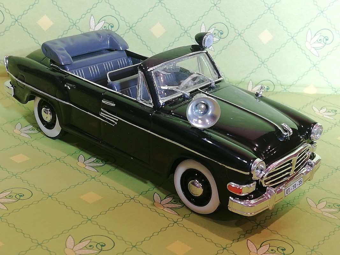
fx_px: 589
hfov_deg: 32.2
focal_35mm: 60
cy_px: 128
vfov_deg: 24.4
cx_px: 170
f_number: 2.2
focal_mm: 3.46
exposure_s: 1/33.3
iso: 160
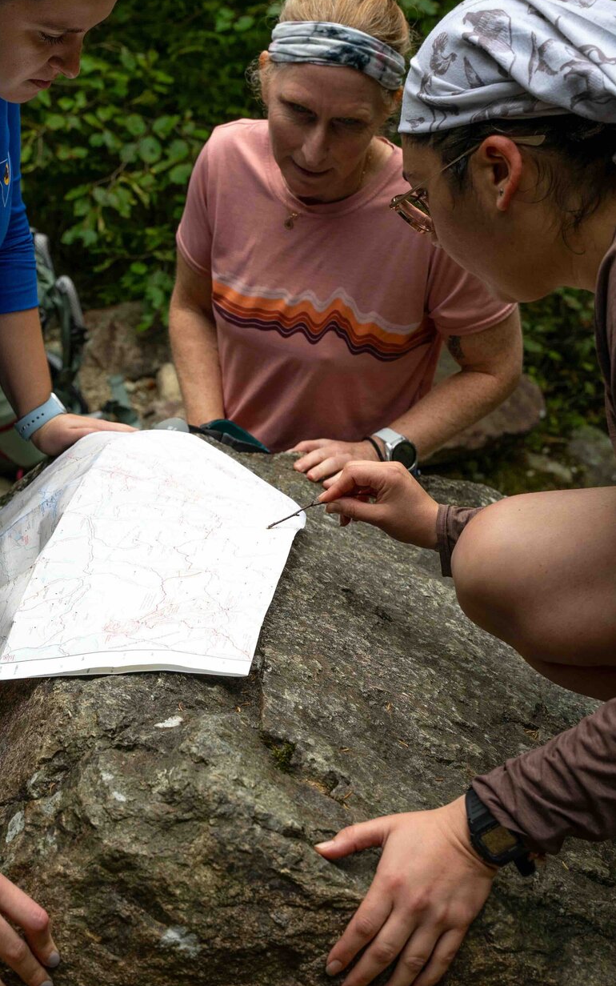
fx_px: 1828
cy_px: 530
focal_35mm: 68
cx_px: 159
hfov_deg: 19.0
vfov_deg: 30.2
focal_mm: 45.7
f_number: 6.3
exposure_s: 1/100
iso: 320
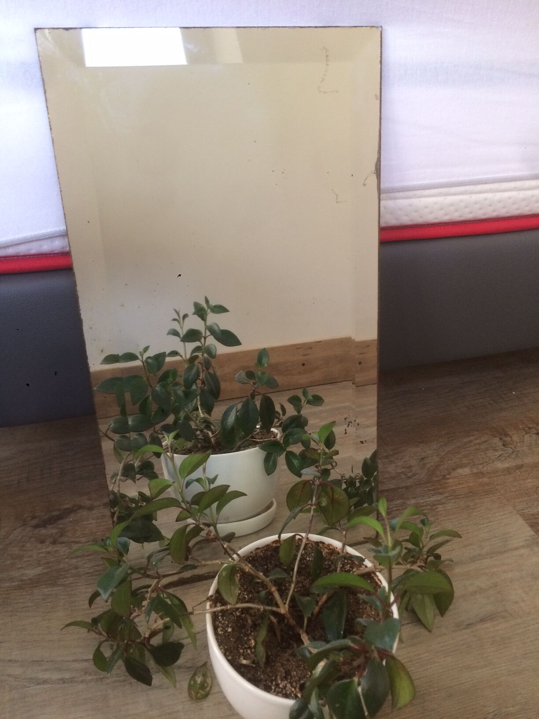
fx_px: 602
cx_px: 270
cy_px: 360
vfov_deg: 61.7
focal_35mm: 29
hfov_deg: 48.2
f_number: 2.2
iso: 80
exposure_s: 1/33
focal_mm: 4.15
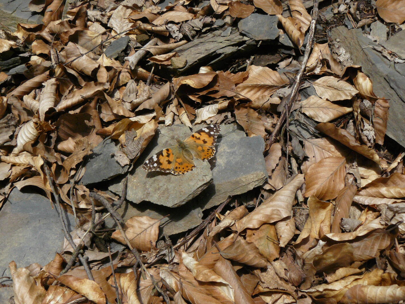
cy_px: 149
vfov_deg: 38.7
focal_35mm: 37
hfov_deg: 50.1
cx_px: 207
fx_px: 433
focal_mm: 6
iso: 200
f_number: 6.3
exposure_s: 1/320
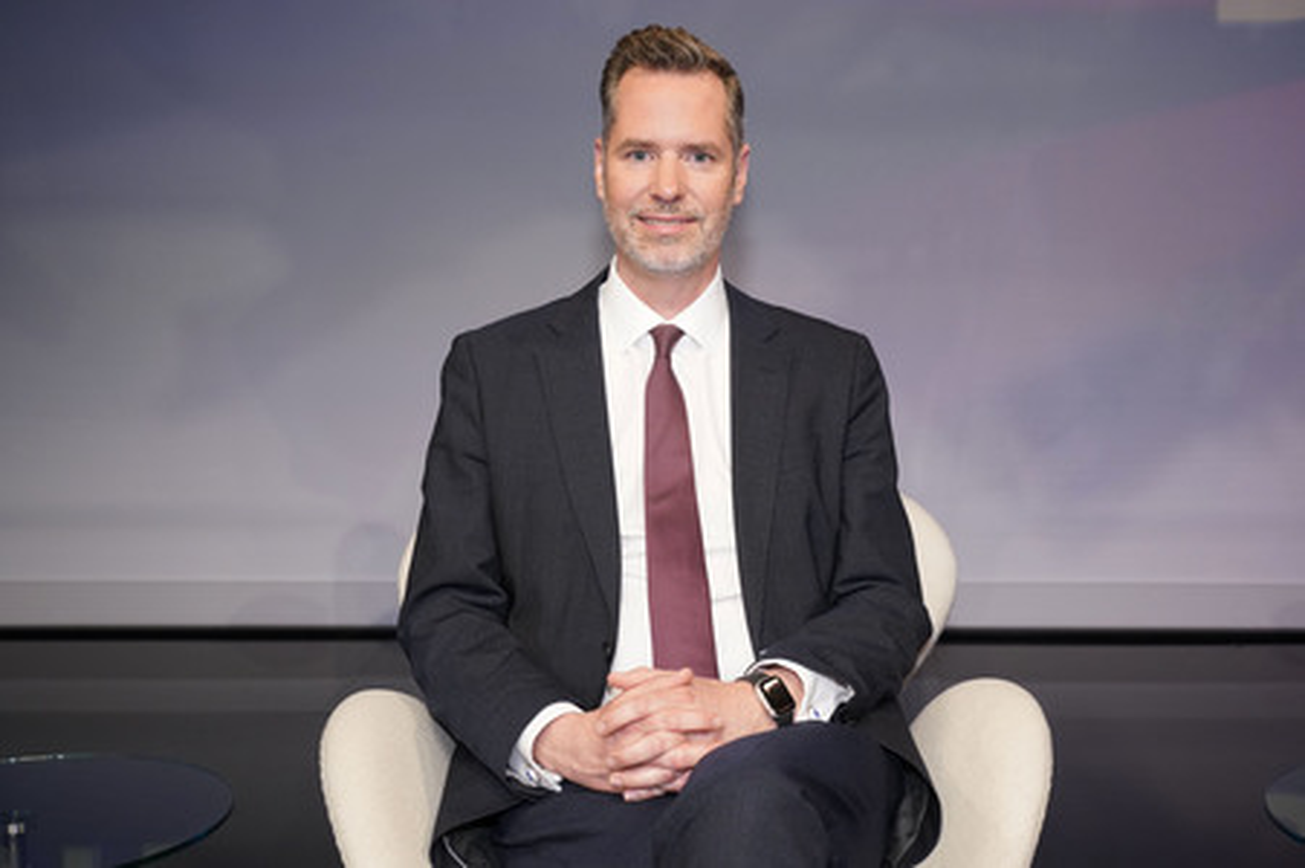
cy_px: 434
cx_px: 652
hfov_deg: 48.5
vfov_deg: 33.4
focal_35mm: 40
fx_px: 1449
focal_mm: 40
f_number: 5
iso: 2000
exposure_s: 1/160
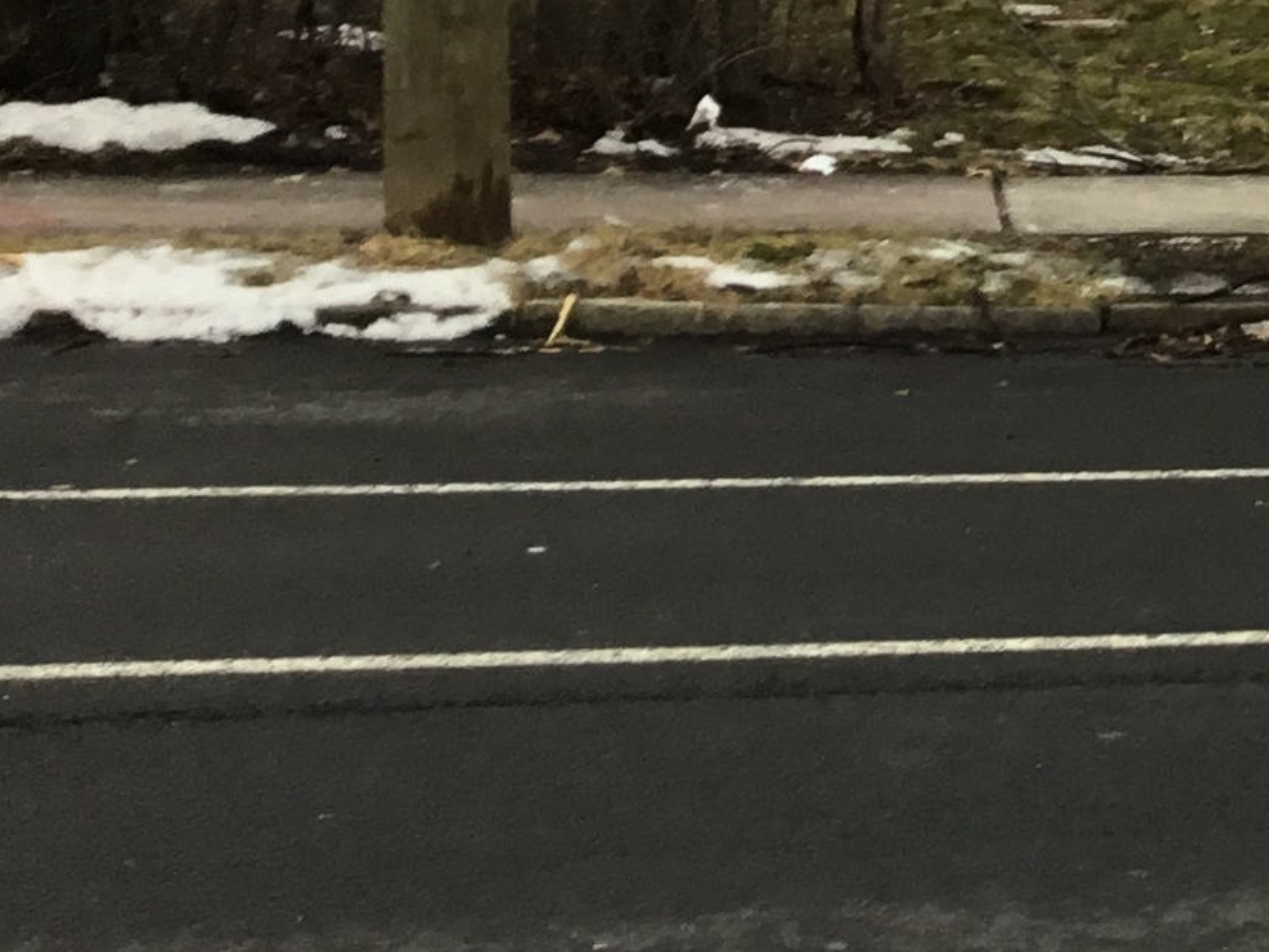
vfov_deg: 12.0
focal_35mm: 115
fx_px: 4216
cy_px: -696
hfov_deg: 15.0
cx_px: 2235
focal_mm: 3.3
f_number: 2.4
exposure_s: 1/153
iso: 25
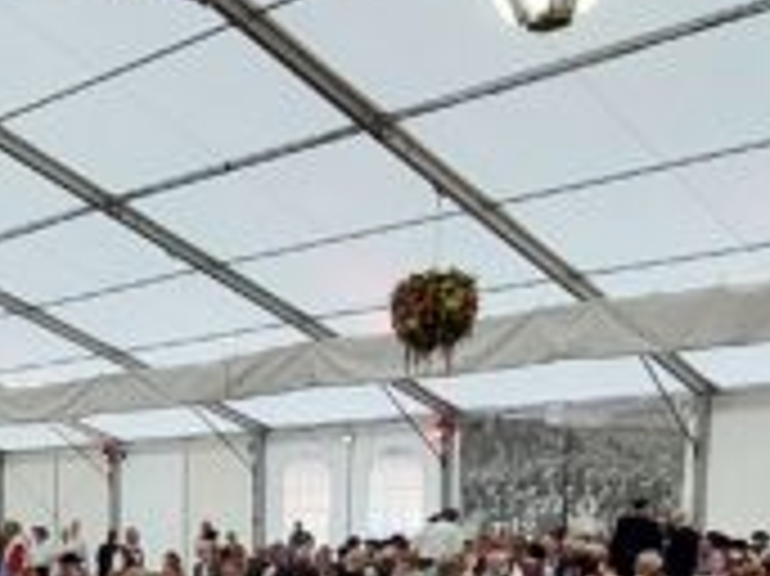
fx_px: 1178
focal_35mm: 53
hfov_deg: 31.6
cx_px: -99
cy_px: 675
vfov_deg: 25.0
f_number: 2.2
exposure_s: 1/50
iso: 80
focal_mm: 1.74
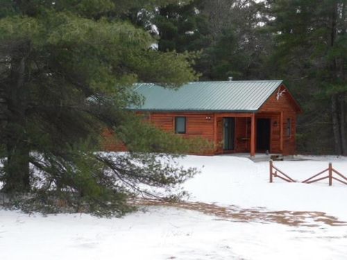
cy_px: 130
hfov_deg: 27.4
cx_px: 174
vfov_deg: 20.7
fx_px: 712
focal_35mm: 71
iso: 125
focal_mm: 12.6
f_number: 4.3
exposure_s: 1/400
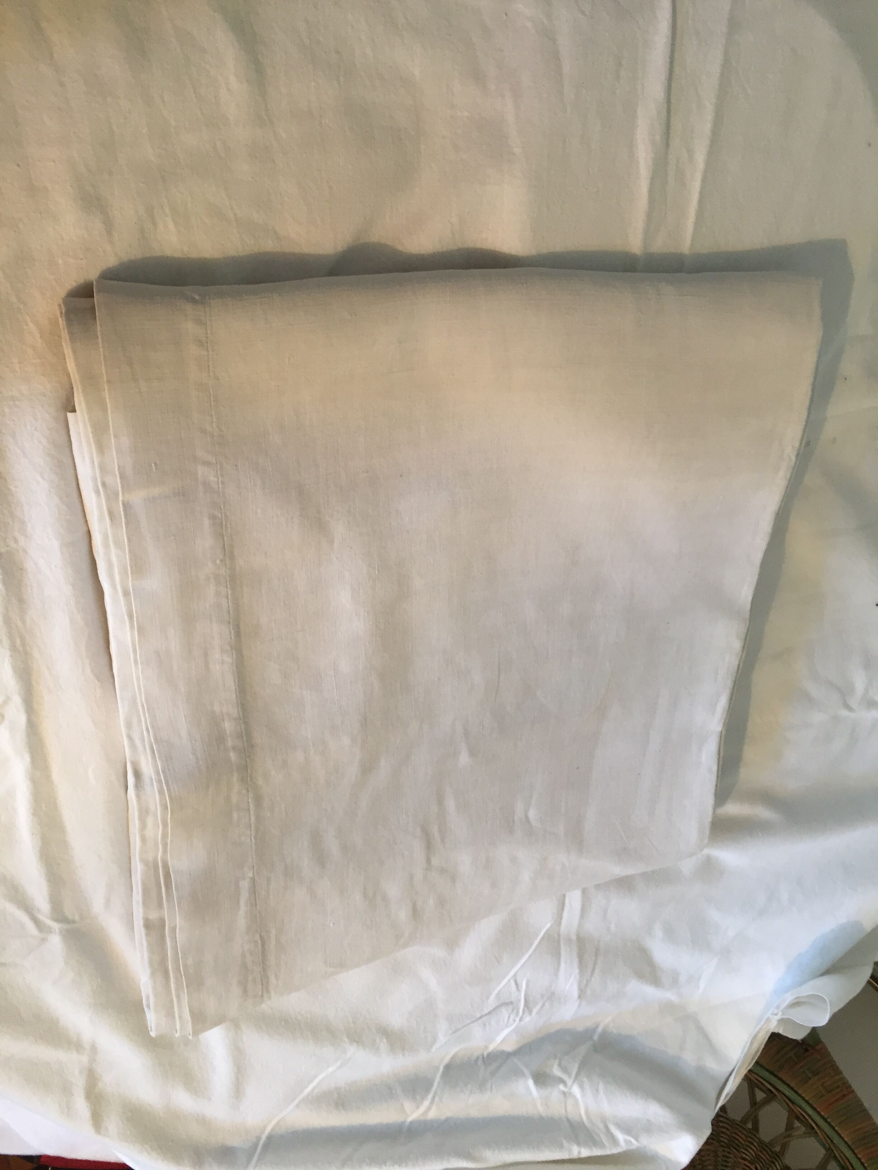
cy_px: 585
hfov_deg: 48.2
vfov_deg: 61.7
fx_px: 981
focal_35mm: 29
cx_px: 439
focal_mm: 4.15
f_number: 2.2
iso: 100
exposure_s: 1/33
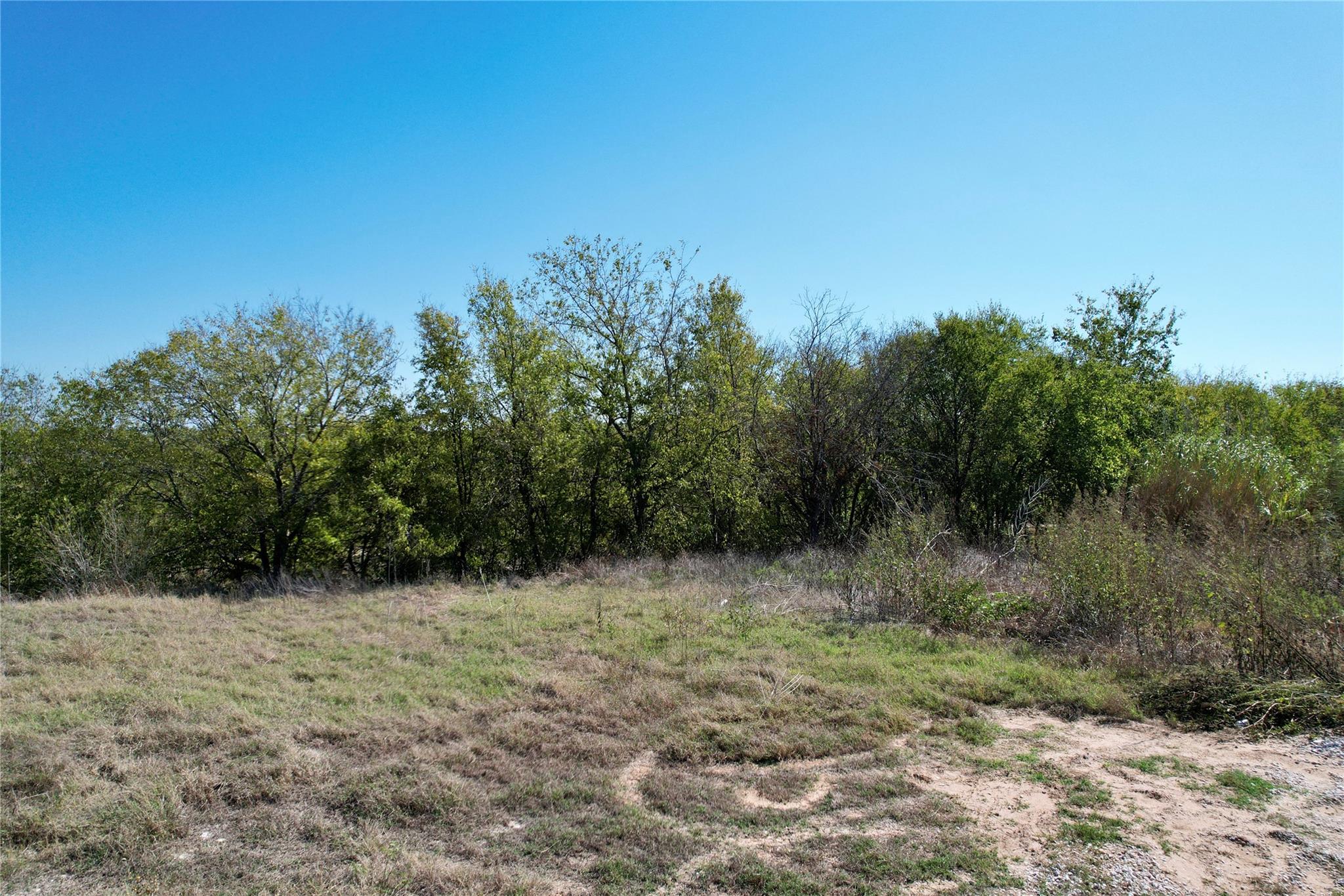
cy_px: 448
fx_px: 821
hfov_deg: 78.6
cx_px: 672
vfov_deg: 57.2
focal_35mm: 22
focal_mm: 8.38
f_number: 2.8
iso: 130
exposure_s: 1/2500
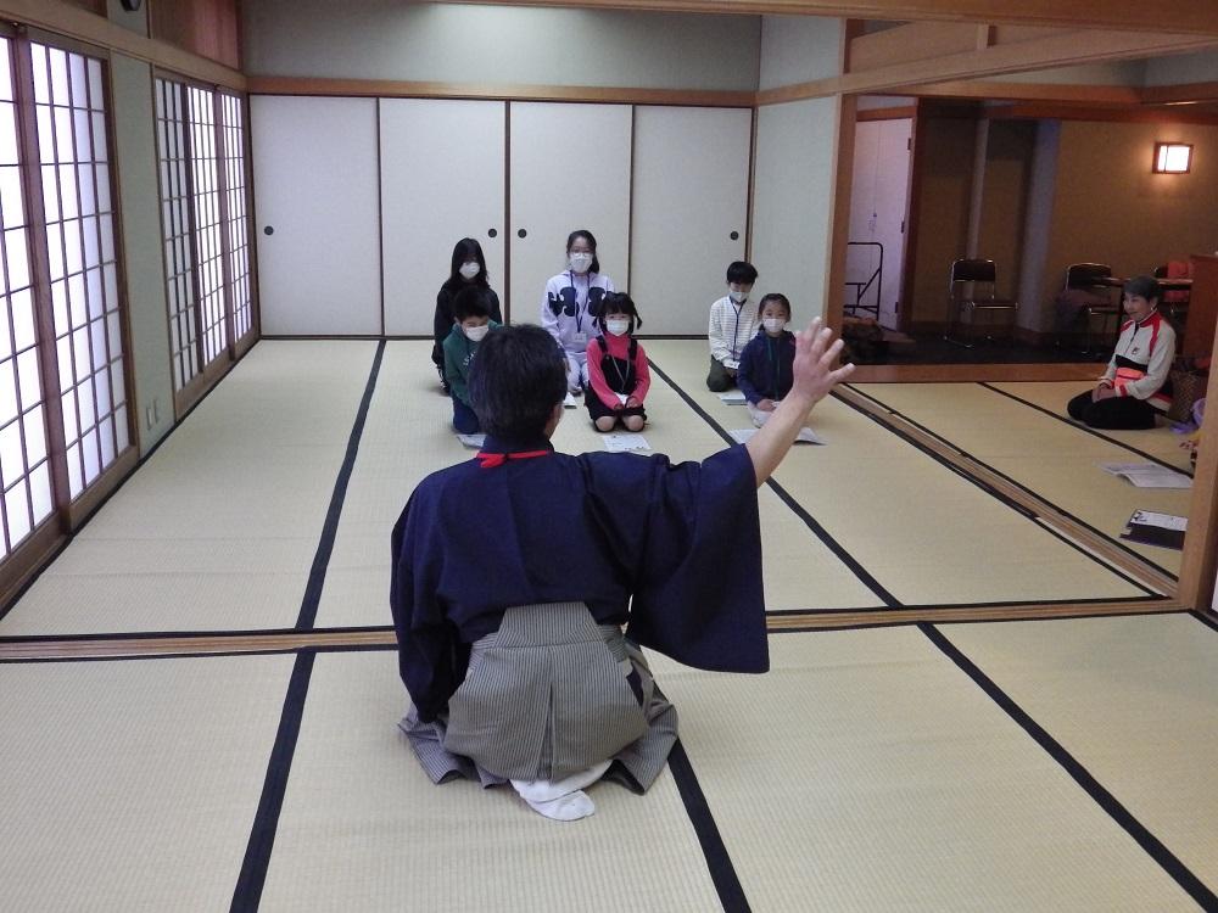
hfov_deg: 54.0
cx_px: 609
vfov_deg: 41.8
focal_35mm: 34
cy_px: 456
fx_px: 1196
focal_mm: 6.2
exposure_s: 1/50
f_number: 3.4
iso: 640
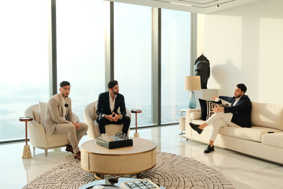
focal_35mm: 38
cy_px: 94
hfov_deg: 50.7
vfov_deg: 35.1
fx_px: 299
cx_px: 142
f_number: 3.2
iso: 640
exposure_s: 1/80
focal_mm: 25.4
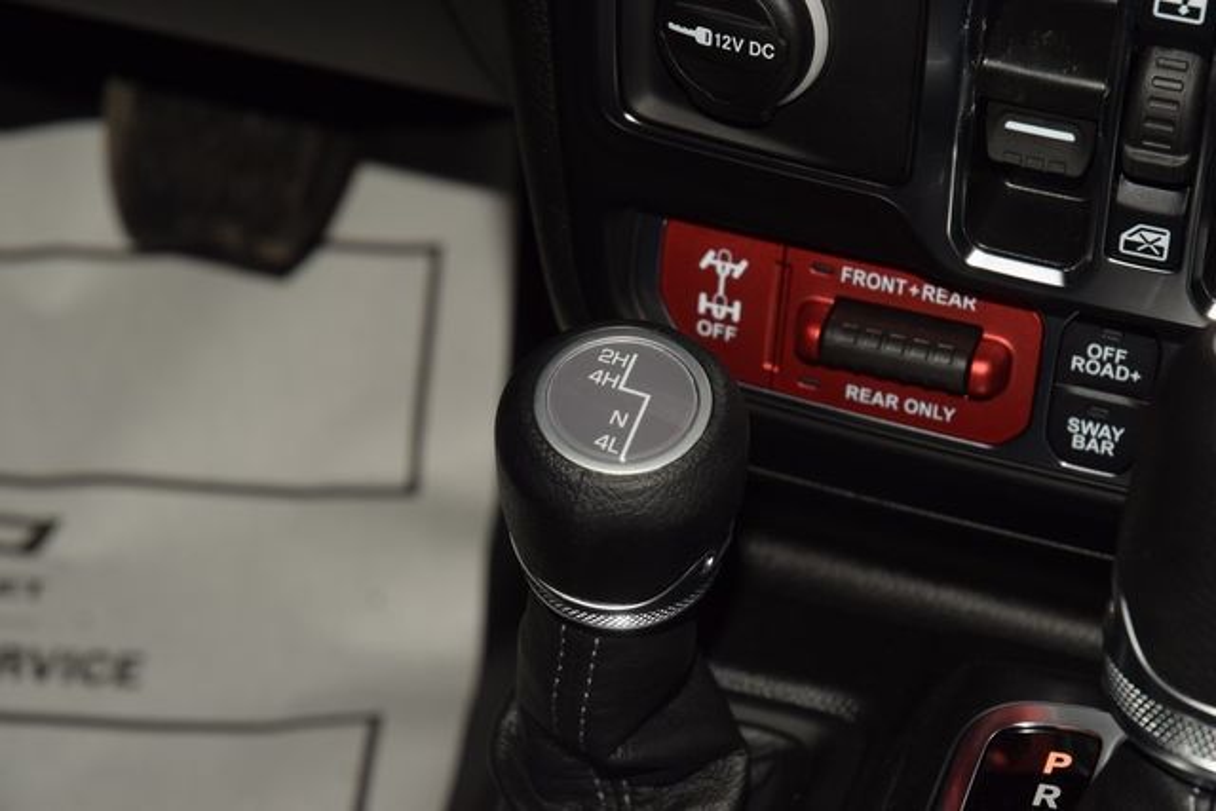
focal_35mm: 105
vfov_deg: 13.0
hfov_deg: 19.5
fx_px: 3547
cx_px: 608
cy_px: 406
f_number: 8
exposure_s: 1/125
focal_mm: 70
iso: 100
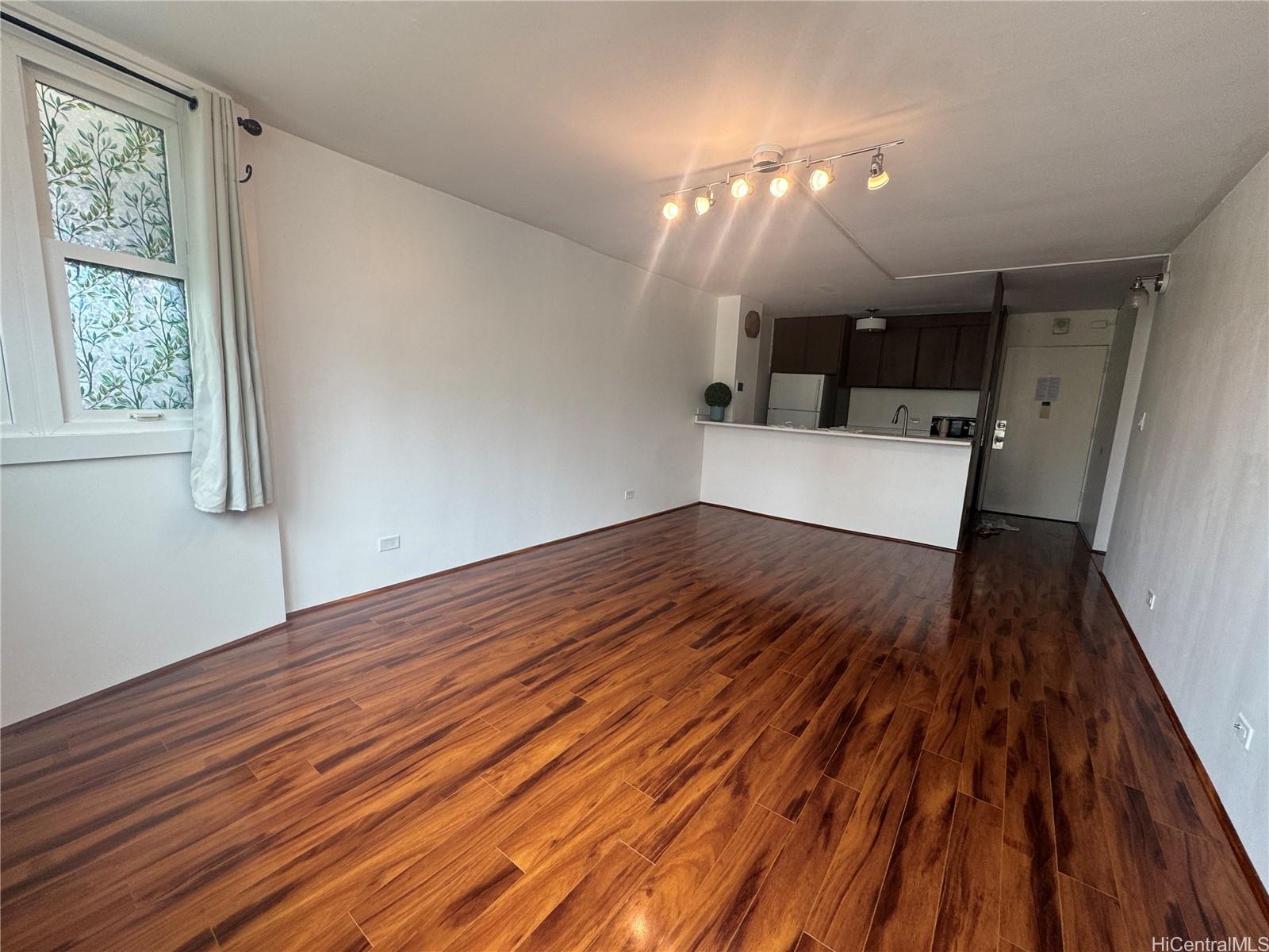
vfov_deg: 85.7
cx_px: 634
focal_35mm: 14
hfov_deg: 102.1
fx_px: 513
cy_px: 476
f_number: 2.2
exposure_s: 1/120
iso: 80
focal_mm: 2.22
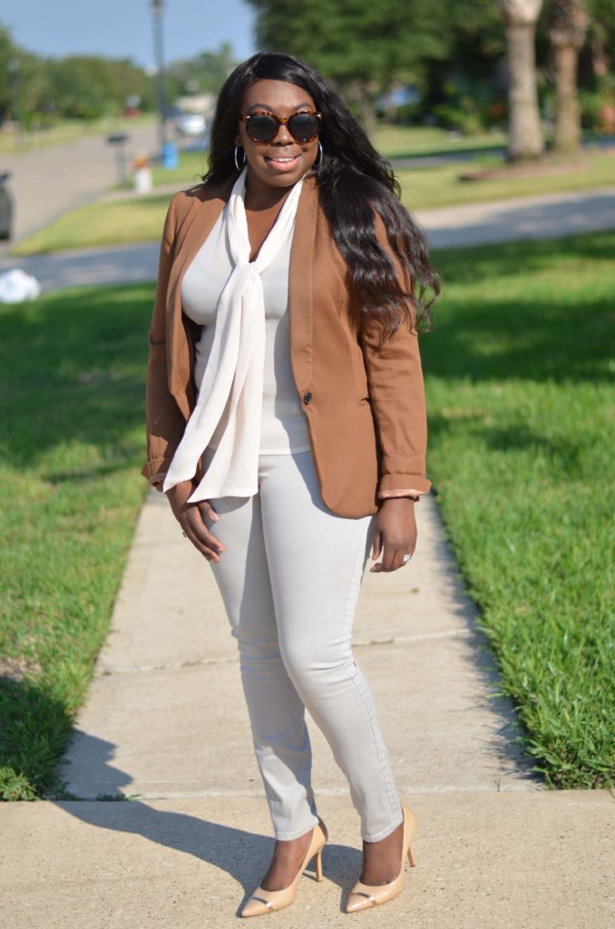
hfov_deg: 18.1
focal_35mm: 75
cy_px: 464
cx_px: 308
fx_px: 1931
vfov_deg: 27.0
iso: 100
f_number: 1.8
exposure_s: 1/4000
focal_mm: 50
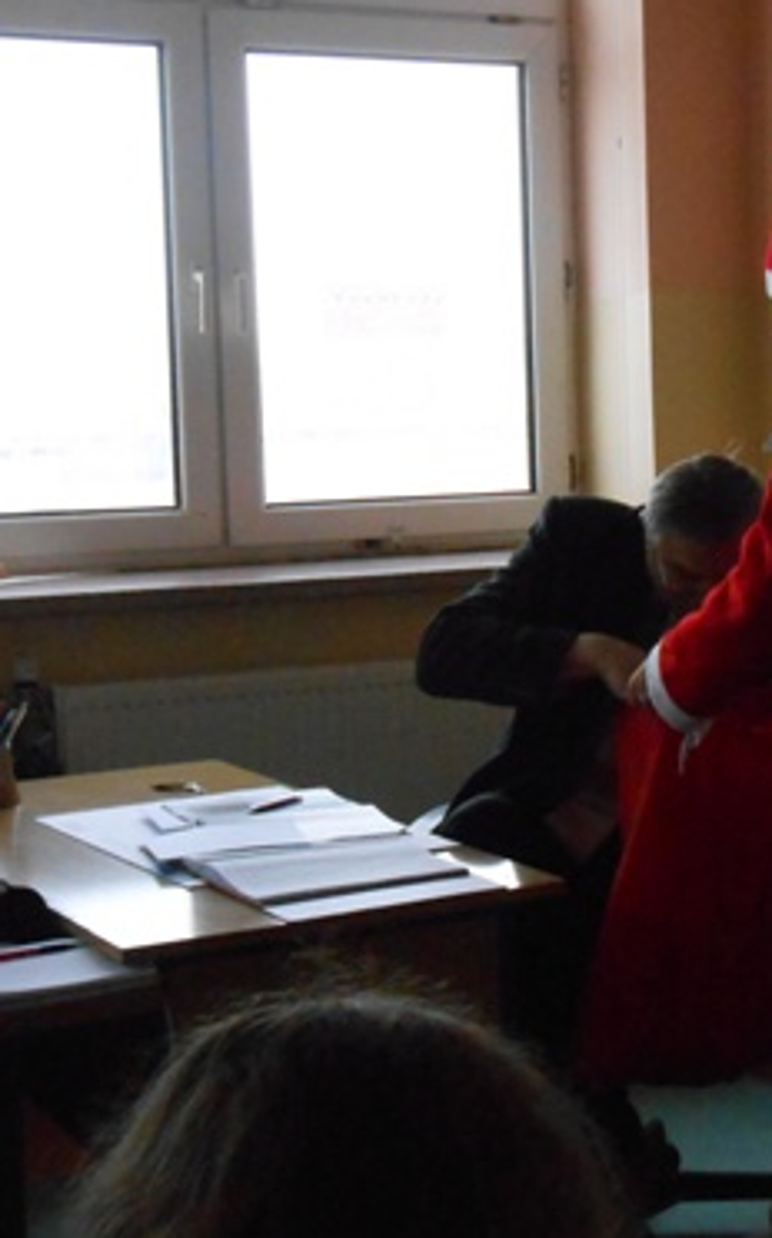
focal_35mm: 65
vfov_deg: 31.5
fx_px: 2192
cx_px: 592
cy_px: 606
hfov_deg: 19.8
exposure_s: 1/80
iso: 800
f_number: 4.2
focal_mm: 6.8
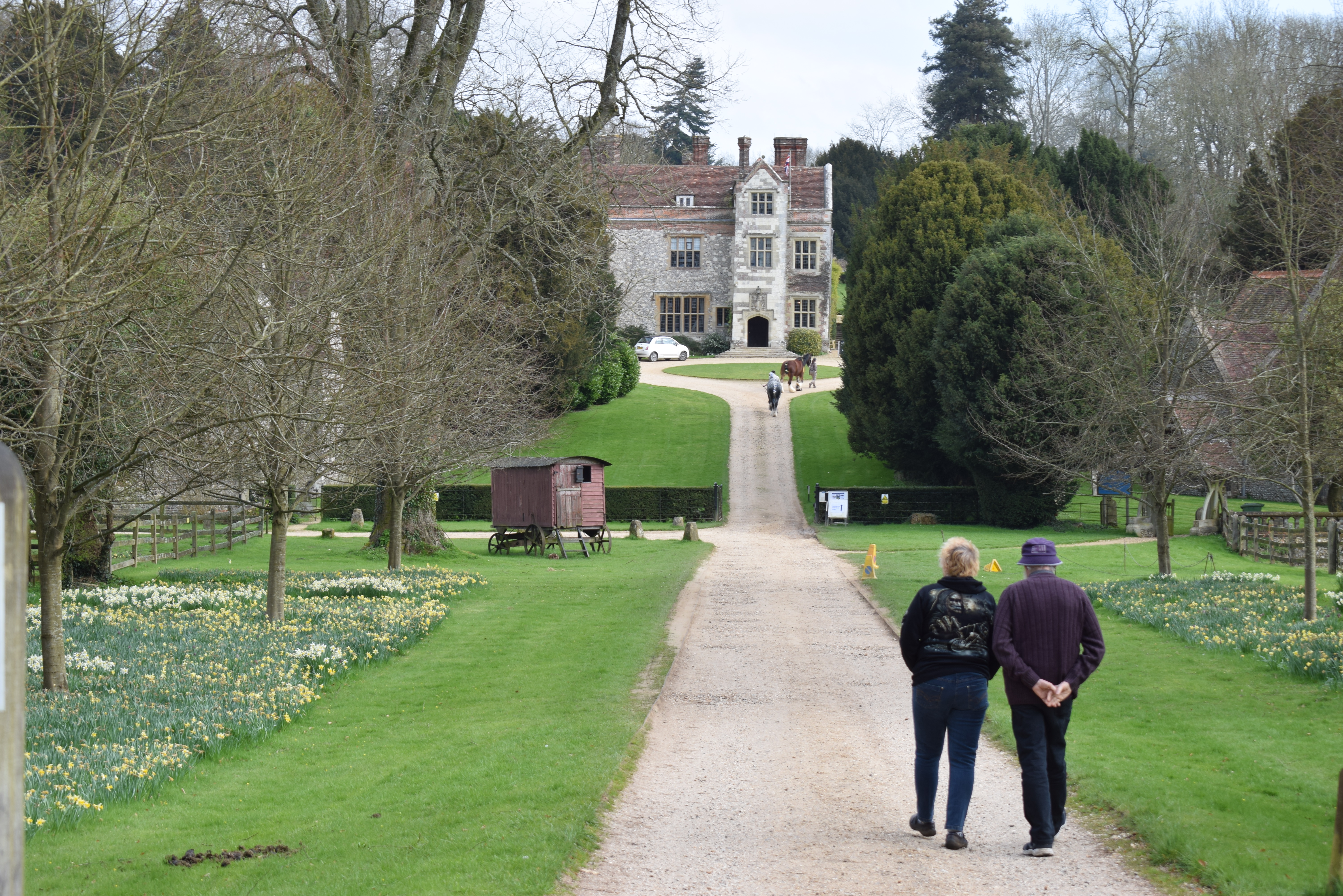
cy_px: 448
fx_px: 3077
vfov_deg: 16.6
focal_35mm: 82
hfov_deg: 24.6
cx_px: 672
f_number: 6.3
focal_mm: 55
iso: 100
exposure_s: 1/160
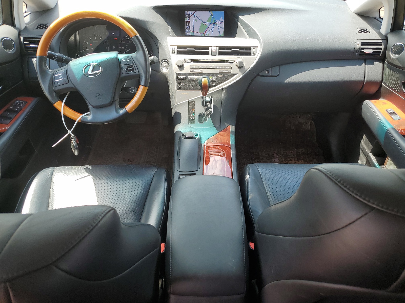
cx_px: 202
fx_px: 304
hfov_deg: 67.3
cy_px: 152
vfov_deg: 53.1
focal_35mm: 26
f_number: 1.5
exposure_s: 1/333
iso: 50
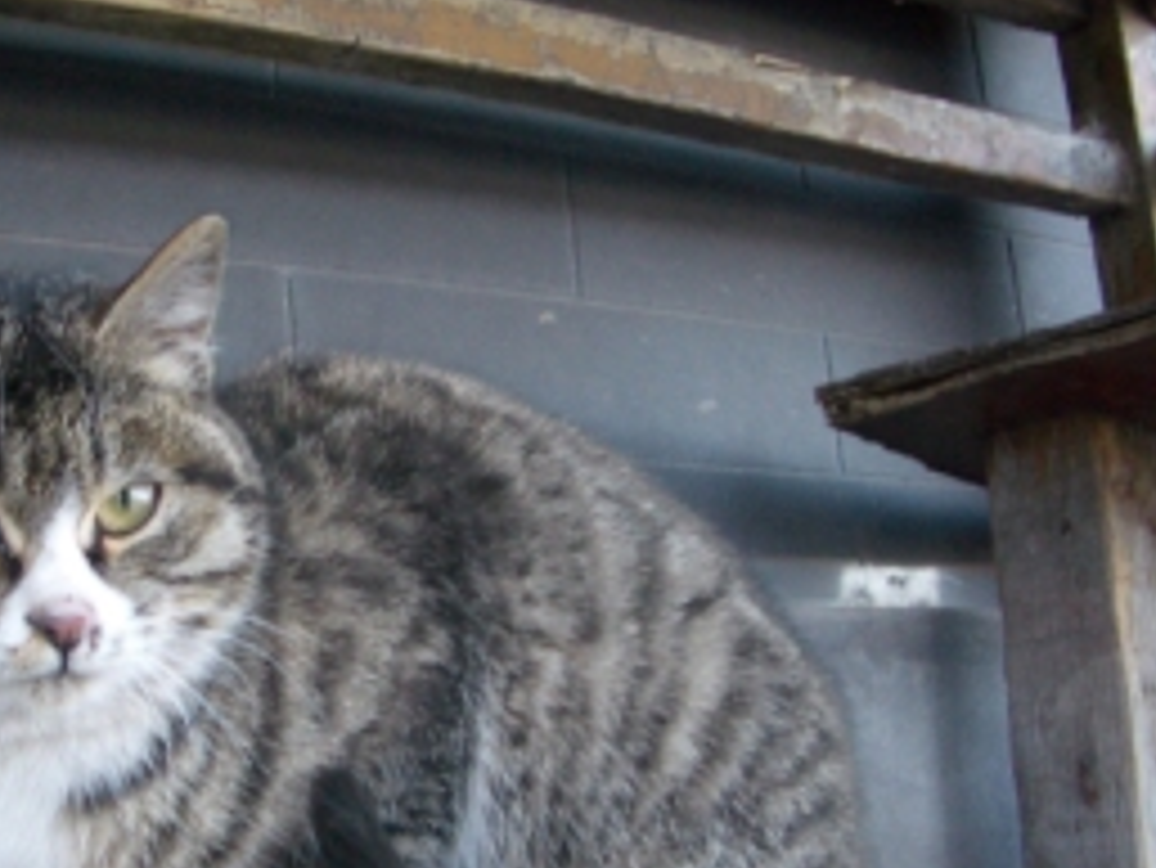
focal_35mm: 61
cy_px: 535
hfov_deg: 31.4
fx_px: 2038
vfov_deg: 24.0
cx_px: 378
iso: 100
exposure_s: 1/60
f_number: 2.6
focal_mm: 5.8
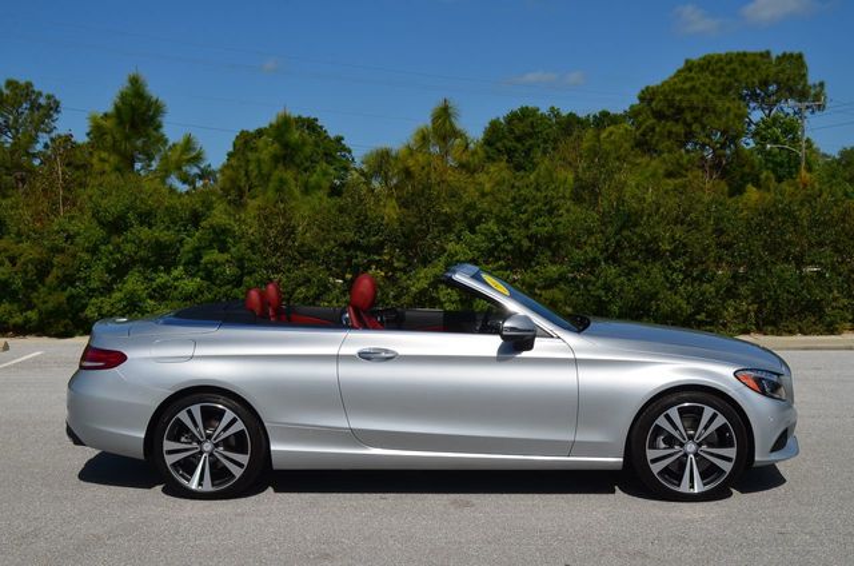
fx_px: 1136
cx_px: 427
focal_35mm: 48
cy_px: 283
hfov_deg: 41.2
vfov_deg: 28.0
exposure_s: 1/200
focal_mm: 32
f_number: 13
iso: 100
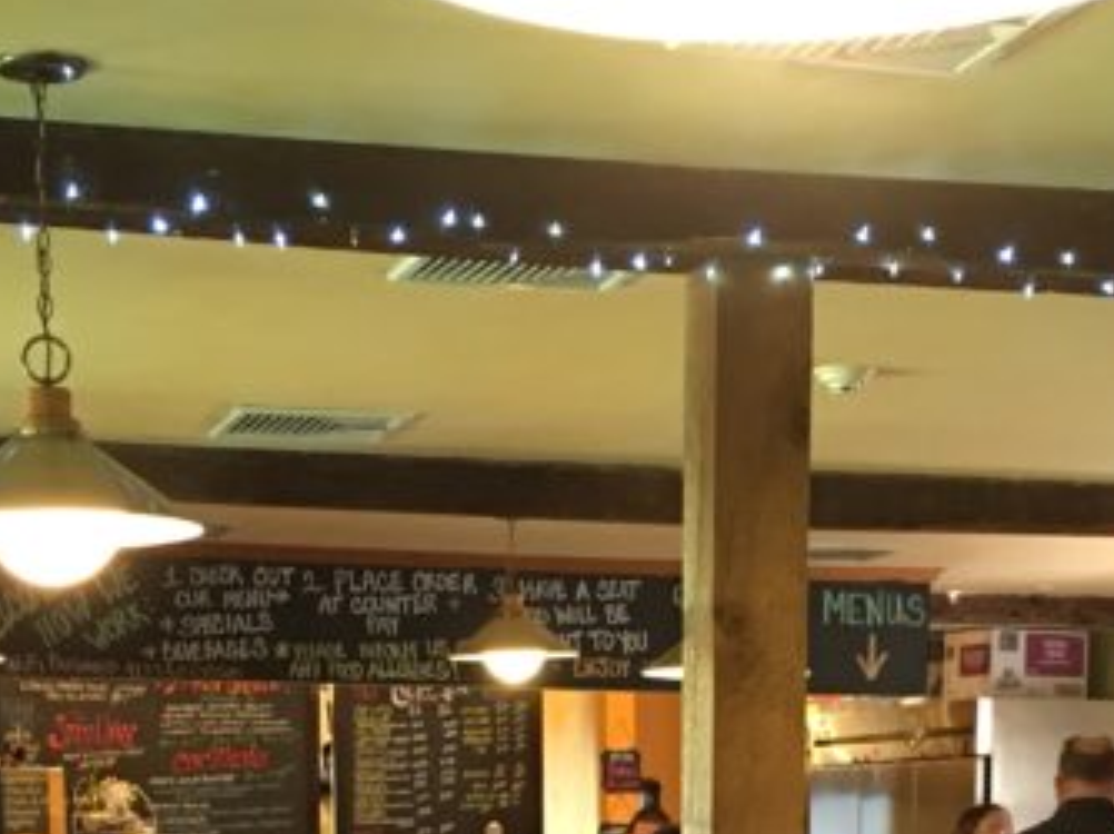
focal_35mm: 89
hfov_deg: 22.0
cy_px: 1154
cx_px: 574
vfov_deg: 15.6
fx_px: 2862
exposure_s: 1/15
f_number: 2.2
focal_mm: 4.15
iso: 80
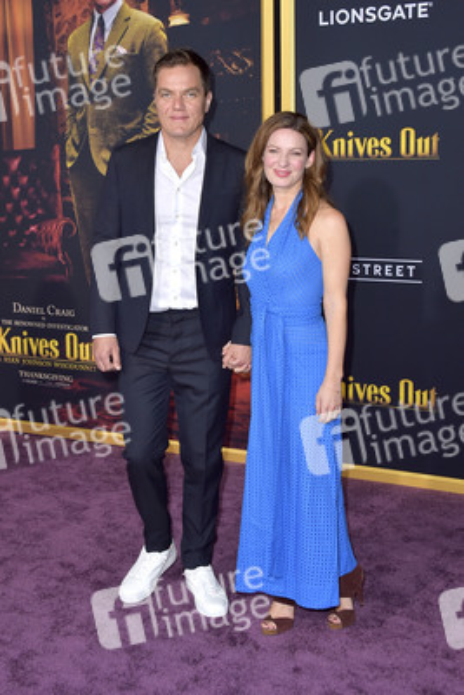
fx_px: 850
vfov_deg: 44.5
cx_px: 232
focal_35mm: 44
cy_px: 348
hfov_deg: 30.5
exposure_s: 1/250
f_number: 7.1
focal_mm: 44
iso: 500
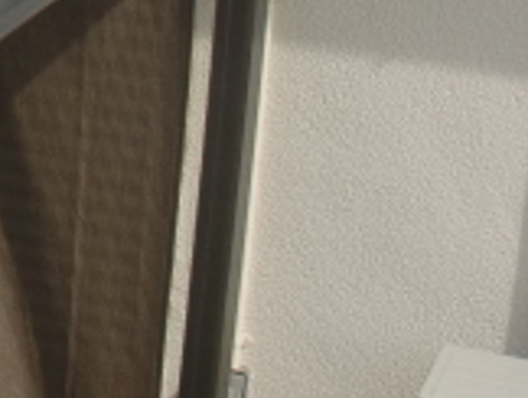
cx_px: -385
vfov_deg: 9.7
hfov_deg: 12.2
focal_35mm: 150
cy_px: -157
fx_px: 2291
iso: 64
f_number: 3.9
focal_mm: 6.66
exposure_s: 1/400
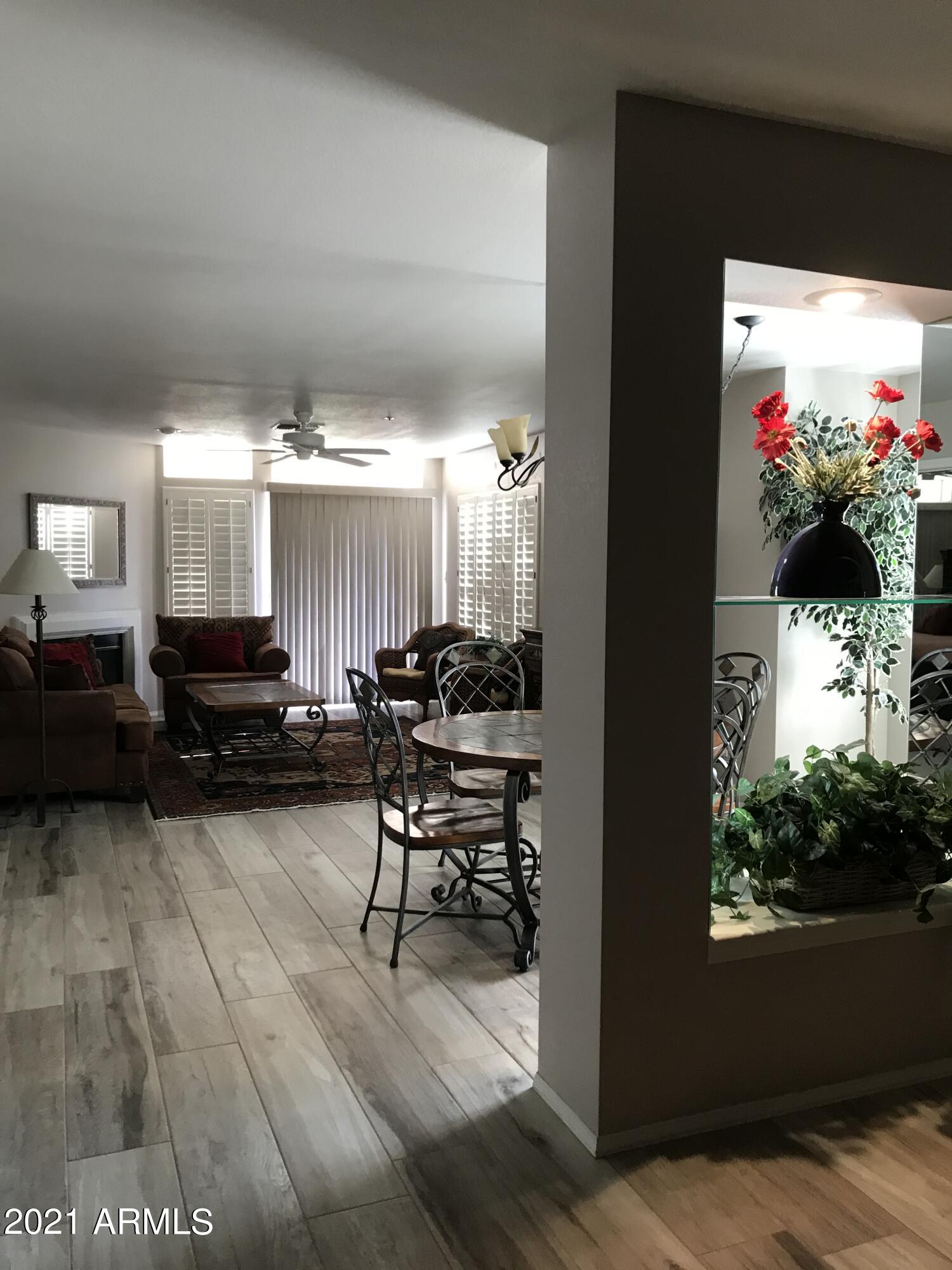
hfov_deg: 49.7
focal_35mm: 28
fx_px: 1027
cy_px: 635
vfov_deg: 63.4
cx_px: 476
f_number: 1.8
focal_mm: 3.99
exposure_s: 1/17
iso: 40
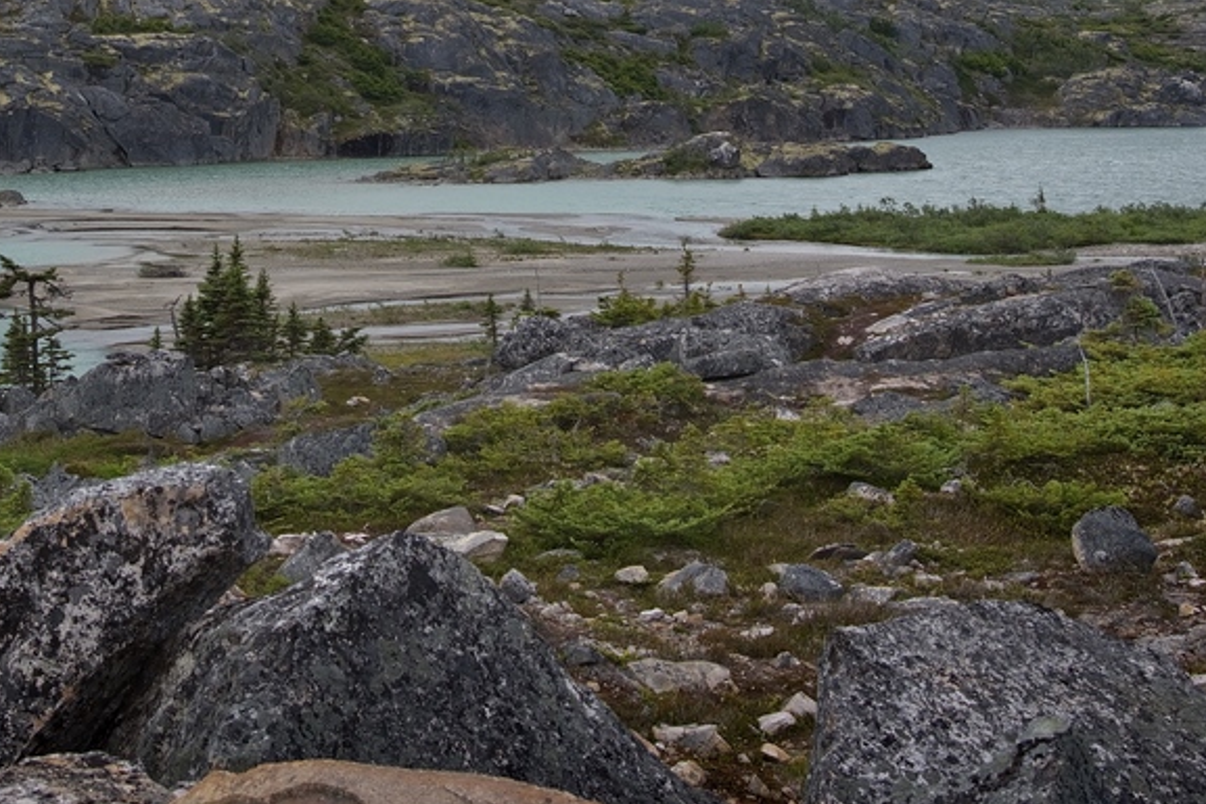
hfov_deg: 19.9
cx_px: 303
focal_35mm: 102
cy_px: -73
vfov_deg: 13.2
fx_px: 3418
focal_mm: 46
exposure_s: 1/200
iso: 100
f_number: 7.1
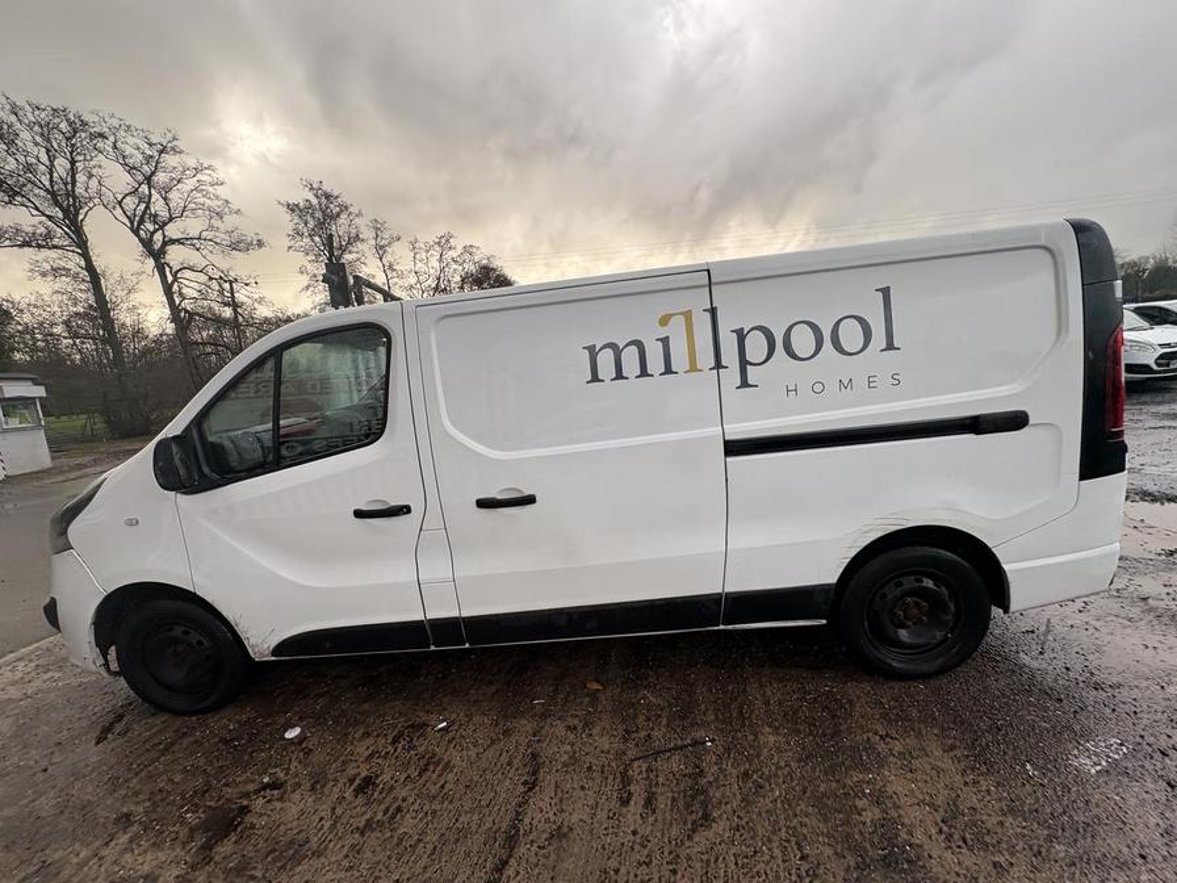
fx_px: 476
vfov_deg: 85.7
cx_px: 588
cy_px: 442
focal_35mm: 14
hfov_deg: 102.1
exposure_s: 1/146
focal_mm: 2.22
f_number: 2.2
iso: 50
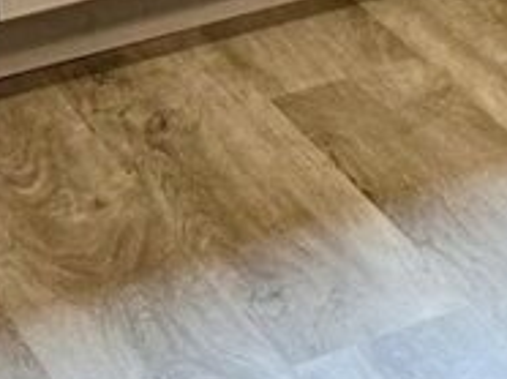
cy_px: -859
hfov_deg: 9.0
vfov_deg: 7.1
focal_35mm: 181
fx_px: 2648
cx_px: 1480
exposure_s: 1/120
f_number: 1.78
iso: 125
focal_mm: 6.86
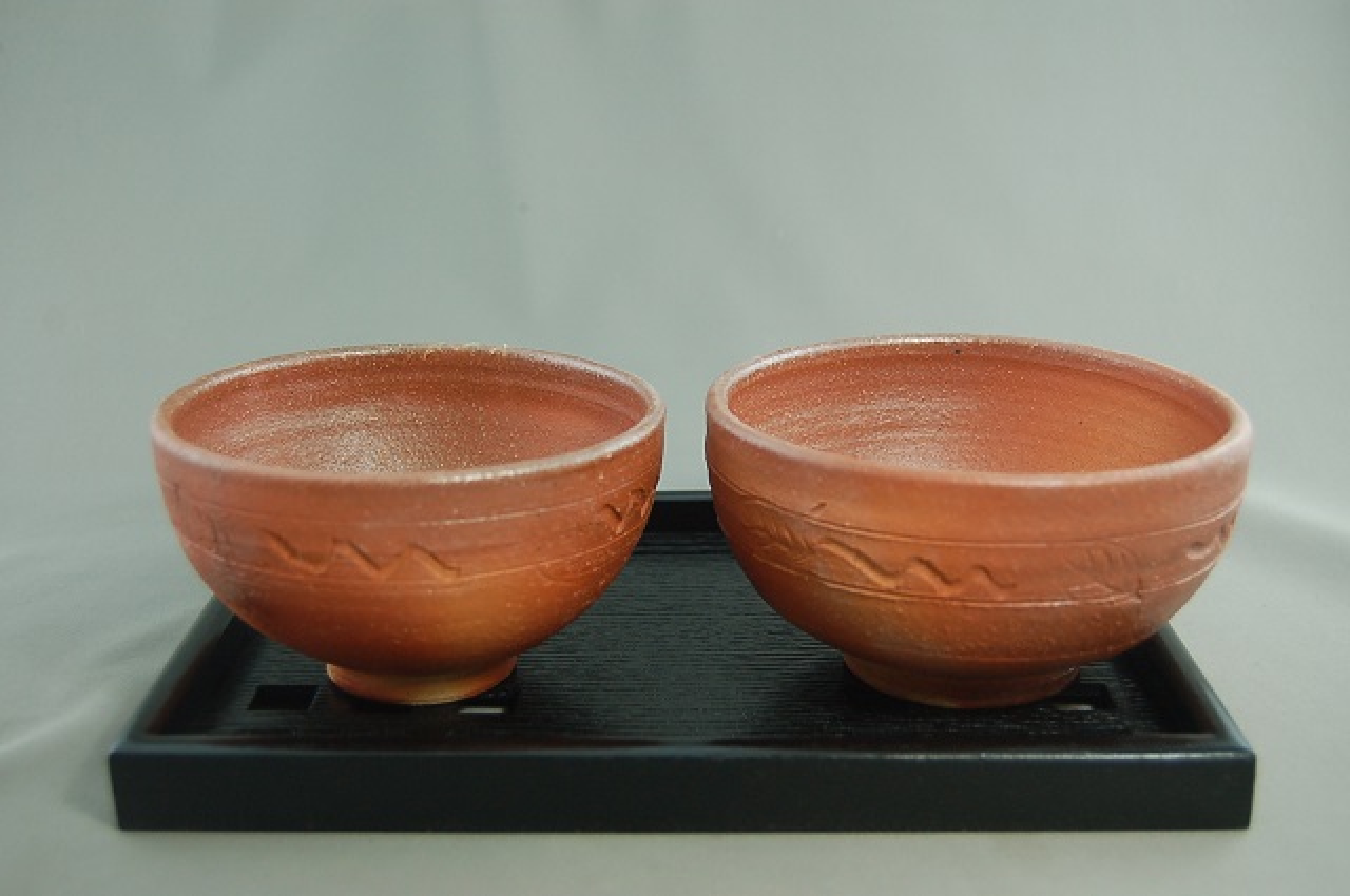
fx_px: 1798
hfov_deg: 41.2
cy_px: 448
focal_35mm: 48
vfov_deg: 28.0
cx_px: 675
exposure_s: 1/30
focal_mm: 32
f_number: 4.5
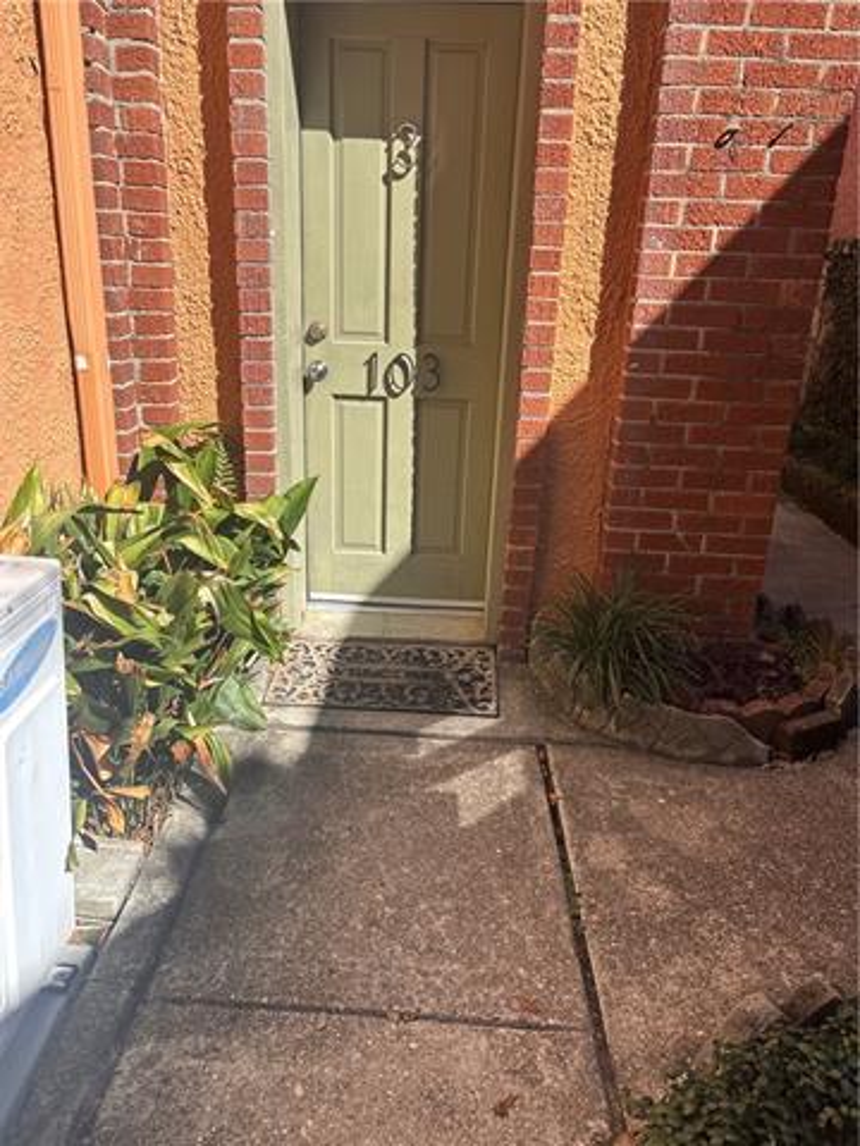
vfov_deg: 67.3
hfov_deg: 53.1
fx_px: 861
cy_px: 573
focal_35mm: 26
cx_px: 430
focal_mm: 5.96
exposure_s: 1/1642
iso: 50
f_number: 1.6
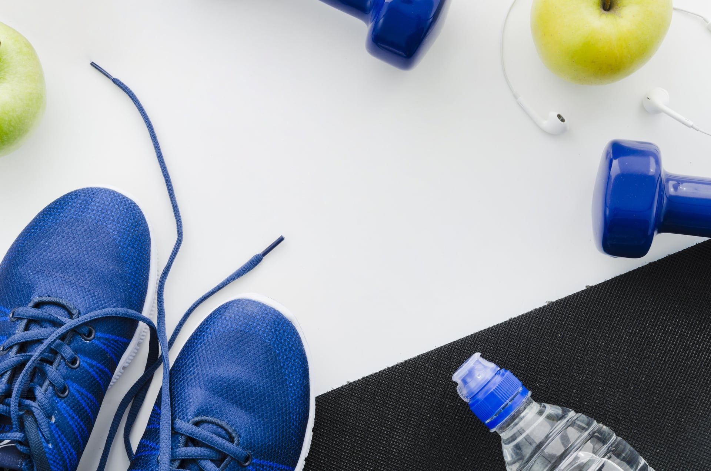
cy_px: 236
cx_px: 356
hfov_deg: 29.9
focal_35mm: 68
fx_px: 1330
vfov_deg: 20.1
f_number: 13
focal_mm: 45
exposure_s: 1/15
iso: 100
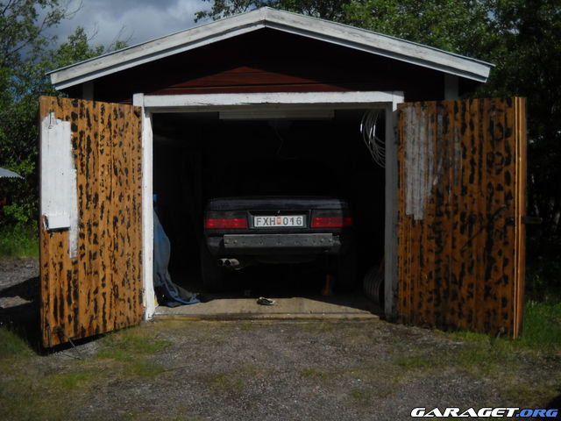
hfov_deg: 45.8
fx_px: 664
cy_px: 210
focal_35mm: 41
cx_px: 280
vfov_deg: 35.1
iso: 64
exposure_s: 1/647
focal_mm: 6.72
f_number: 5.5
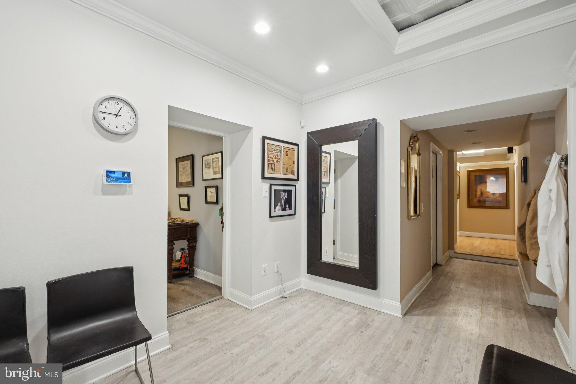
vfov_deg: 77.3
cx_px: 288
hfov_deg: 100.4
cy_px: 192
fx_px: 240
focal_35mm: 15
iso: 250
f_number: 8
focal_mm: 10
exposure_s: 1/5
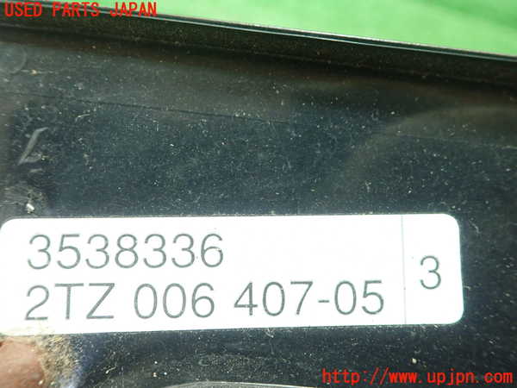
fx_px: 448
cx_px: 258
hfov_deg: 60.0
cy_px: 194
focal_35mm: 30
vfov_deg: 46.8
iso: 640
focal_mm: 5.5
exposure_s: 1/125
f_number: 2.3
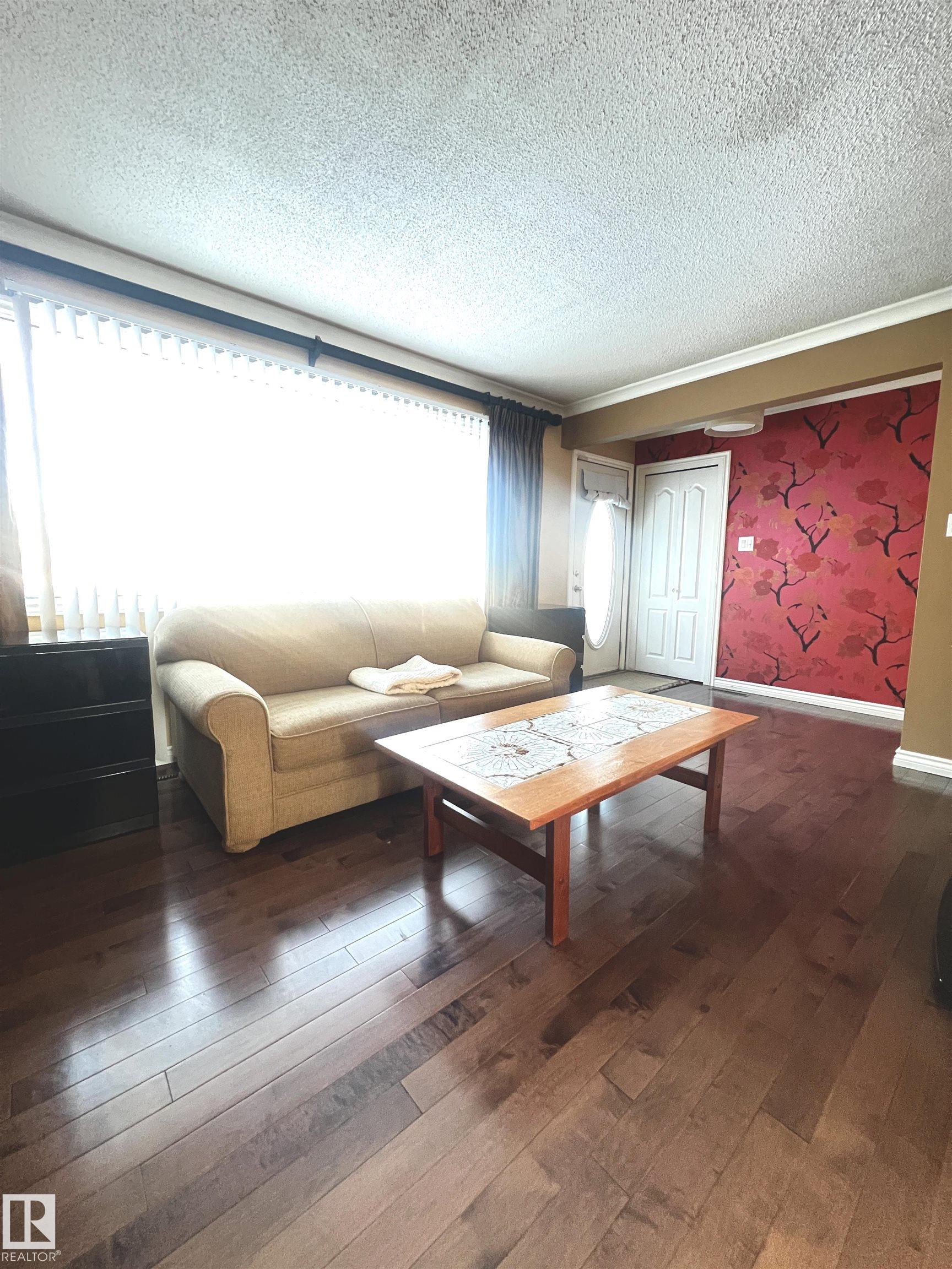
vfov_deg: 106.2
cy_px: 634
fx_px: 477
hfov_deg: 89.9
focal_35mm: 13
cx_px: 476
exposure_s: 1/60
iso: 500
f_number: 1.8
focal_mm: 1.57
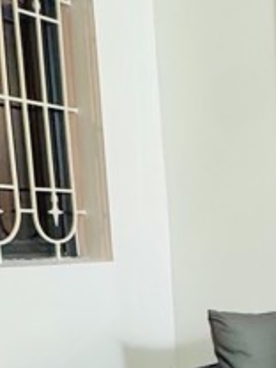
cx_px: 474
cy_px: 366
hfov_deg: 17.8
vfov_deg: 26.7
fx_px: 734
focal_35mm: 69
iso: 320
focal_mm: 2.22
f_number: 2.2
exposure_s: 1/50
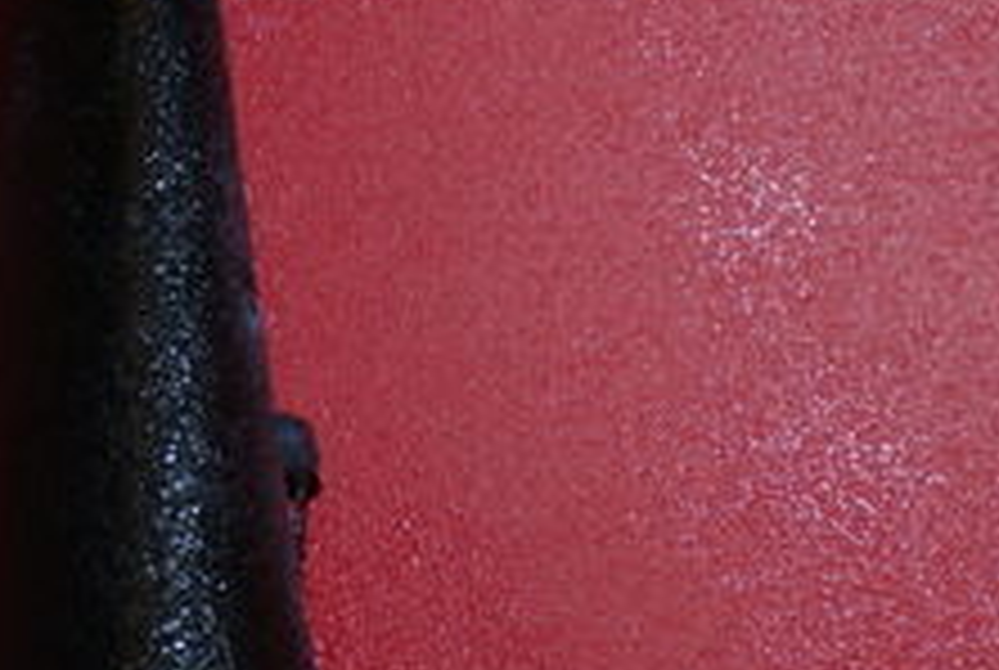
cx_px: 392
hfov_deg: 16.9
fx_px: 3364
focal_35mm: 121
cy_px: 355
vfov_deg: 11.4
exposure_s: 1/60
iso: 400
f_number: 5.6
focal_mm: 28
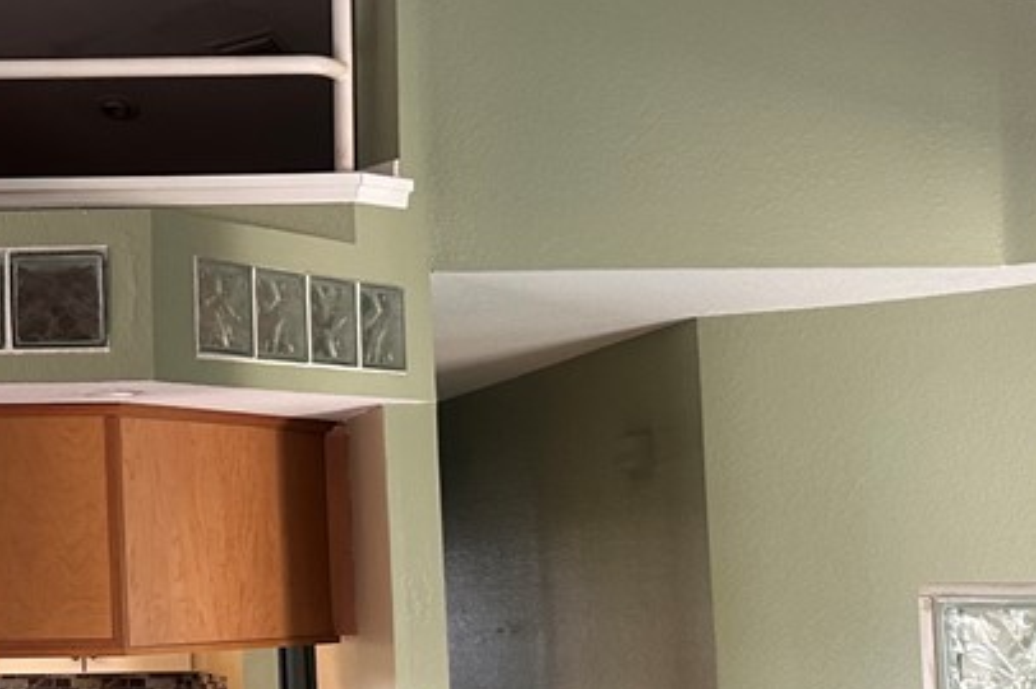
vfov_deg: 21.5
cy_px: 398
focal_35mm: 63
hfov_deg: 28.4
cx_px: -156
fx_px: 1811
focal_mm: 6.86
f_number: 1.78
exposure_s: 1/60
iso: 200
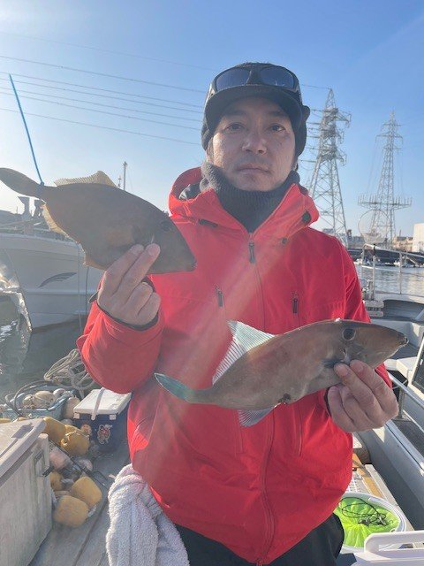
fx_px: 425
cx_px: 212
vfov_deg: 67.3
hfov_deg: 53.1
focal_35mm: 26
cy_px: 283
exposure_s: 1/2564
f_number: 1.6
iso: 32
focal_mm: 4.2
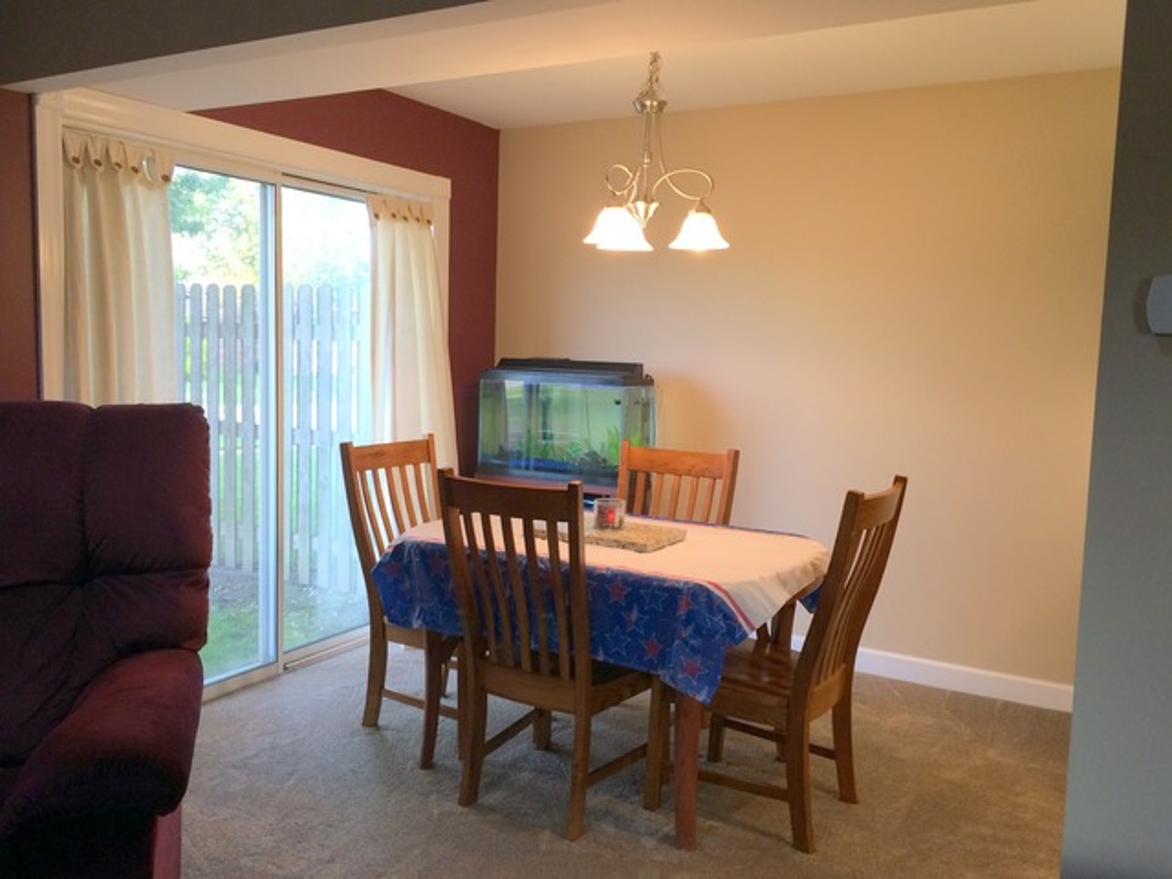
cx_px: 586
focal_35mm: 29
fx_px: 982
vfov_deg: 48.2
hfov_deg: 61.7
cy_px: 440
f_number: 2.2
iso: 50
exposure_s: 1/30
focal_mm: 4.15
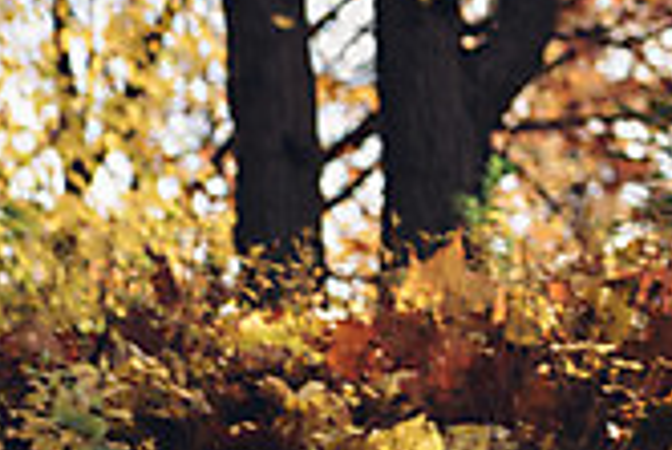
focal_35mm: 253
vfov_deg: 5.4
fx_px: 4727
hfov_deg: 7.9
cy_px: -259
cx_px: 1192
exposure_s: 1/80
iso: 31
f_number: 3.2
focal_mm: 70
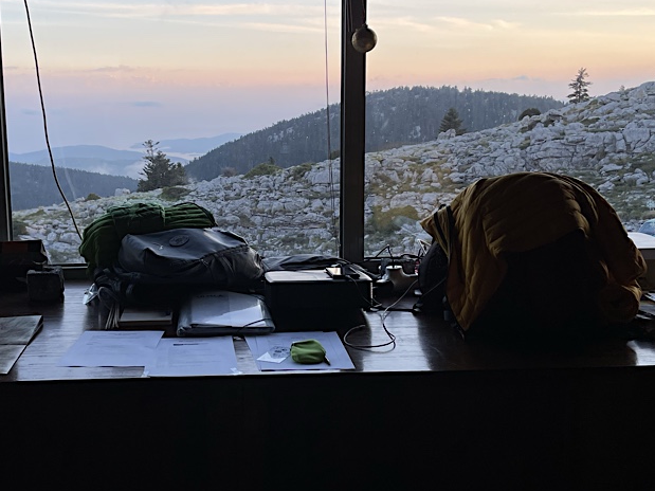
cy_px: 226
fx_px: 813
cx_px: 237
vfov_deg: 33.6
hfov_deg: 43.4
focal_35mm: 43
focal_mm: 4.2
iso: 32
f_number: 1.6
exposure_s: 1/213
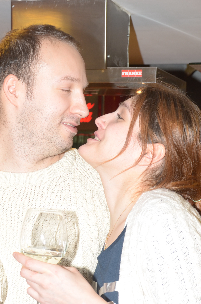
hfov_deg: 13.5
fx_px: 850
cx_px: 75
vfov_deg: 20.2
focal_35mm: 101
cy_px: 194
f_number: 5.6
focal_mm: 38
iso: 250
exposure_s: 1/13
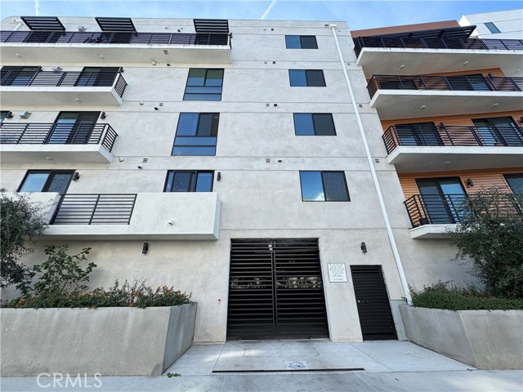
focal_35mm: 14
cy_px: 196
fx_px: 212
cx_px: 262
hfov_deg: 102.1
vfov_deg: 85.7
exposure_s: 1/620
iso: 40
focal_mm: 2.22
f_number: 2.2
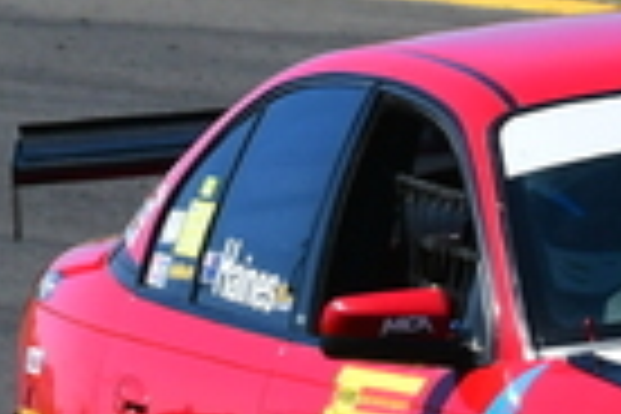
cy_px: 236
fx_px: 56852
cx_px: 828
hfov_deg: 0.6
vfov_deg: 0.4
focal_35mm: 3296
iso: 500
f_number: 13
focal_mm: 380
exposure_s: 1/640
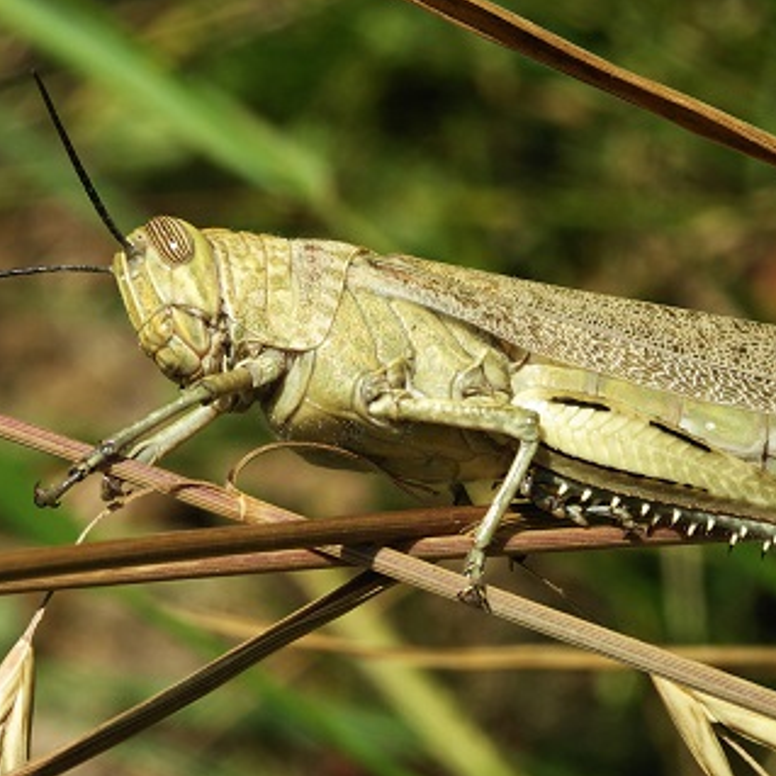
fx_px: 8420
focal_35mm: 332
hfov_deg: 5.3
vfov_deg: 5.3
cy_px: 443
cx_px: 511
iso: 100
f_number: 9
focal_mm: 50.8
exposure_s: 1/125
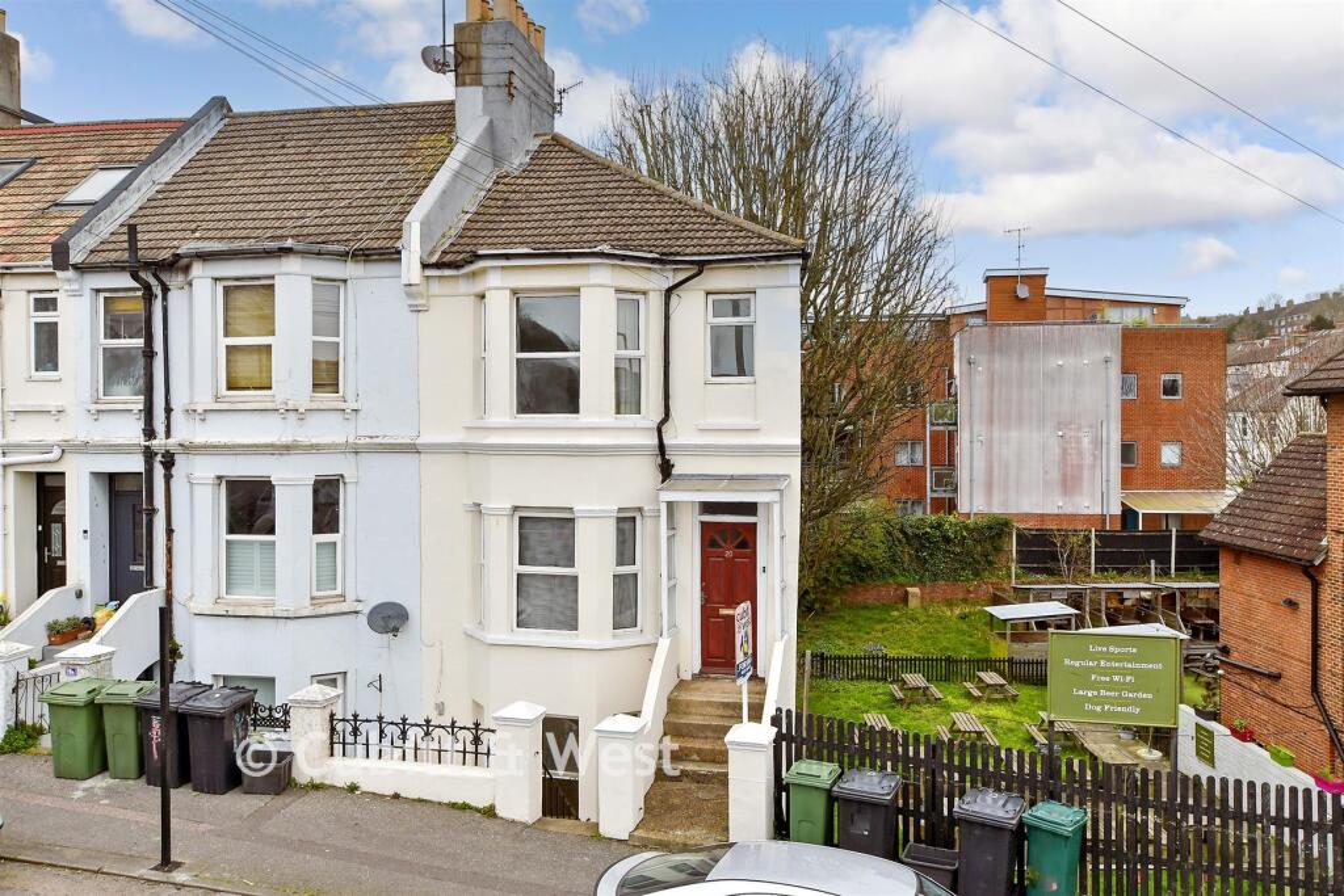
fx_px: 1120
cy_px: 448
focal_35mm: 30
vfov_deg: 43.6
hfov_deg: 61.9
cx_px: 672
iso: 200
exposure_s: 1/125
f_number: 8
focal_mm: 20
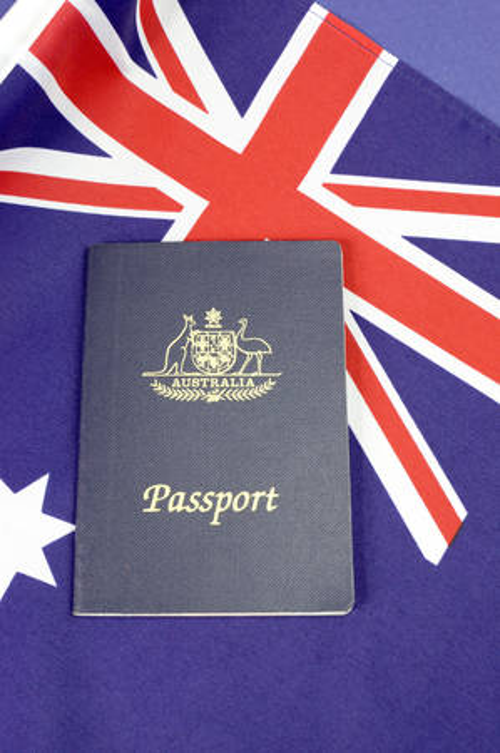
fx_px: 1096
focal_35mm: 52
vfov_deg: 37.9
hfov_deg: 25.7
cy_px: 376
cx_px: 250
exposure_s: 1/80
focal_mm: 35
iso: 200
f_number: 8
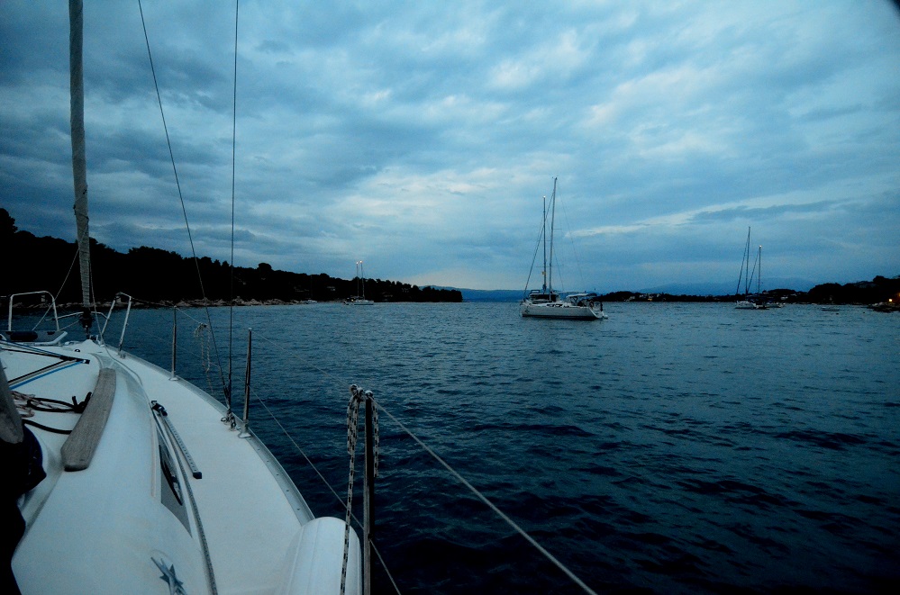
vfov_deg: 67.1
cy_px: 298
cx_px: 450
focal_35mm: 18
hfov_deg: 90.1
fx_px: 449
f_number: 4
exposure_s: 1/125
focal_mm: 12
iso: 5000
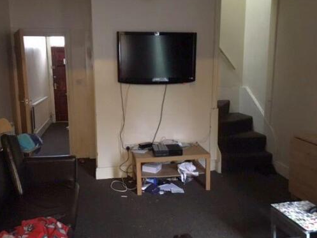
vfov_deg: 41.8
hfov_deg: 53.9
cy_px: 123
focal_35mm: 34
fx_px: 311
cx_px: 148
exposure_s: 1/17
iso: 640
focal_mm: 4.15
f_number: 2.2
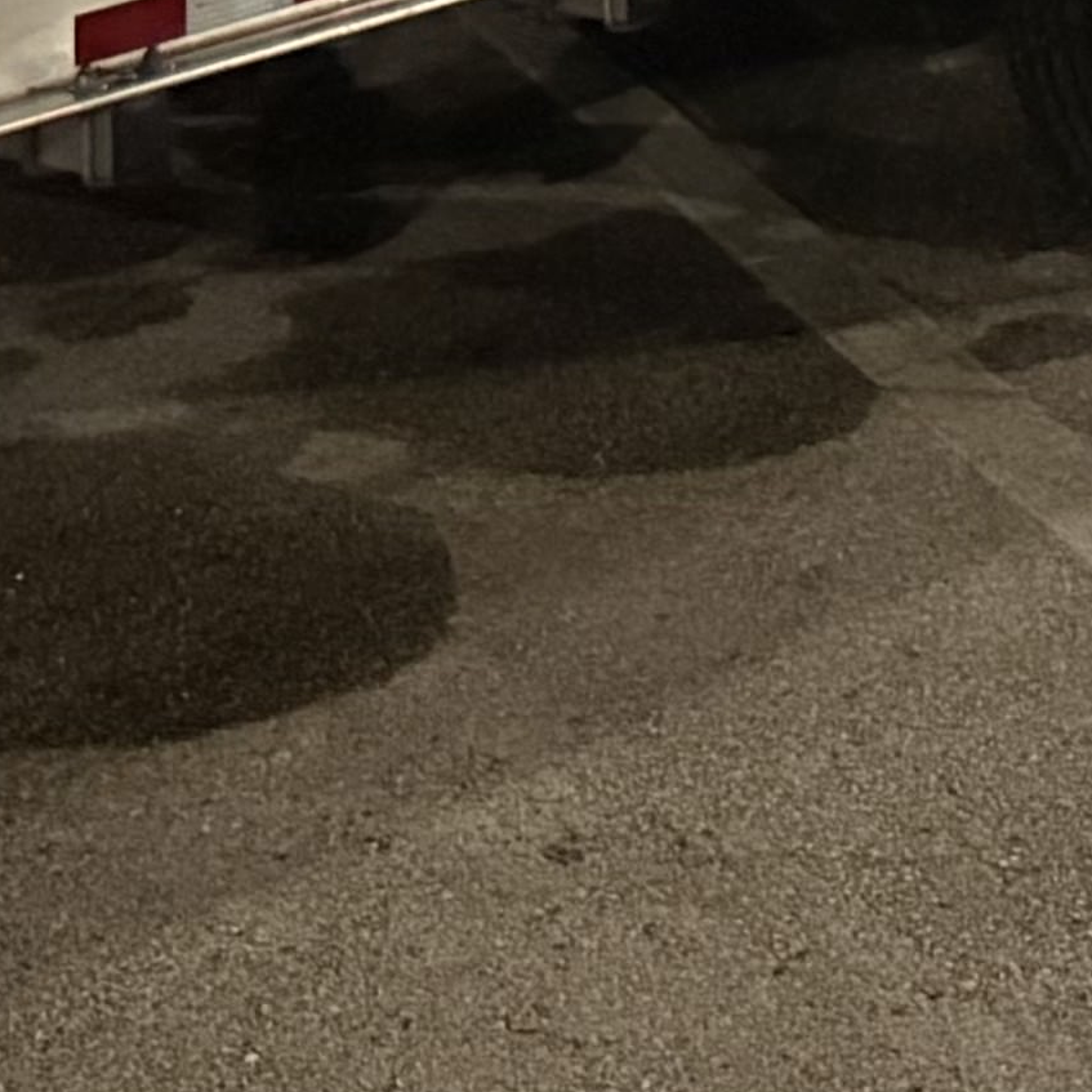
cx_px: 802
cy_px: -1597
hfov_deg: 12.2
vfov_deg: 10.4
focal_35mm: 143
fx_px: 5104
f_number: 1.78
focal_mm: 6.76
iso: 800
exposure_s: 1/30
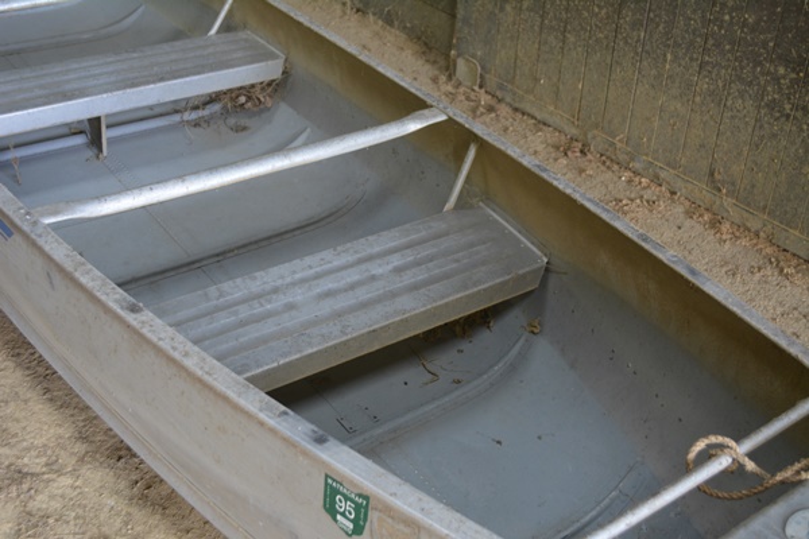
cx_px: 404
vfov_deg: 30.8
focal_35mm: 44
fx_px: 977
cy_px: 270
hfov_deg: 45.0
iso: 800
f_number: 4.5
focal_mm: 29
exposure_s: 1/60
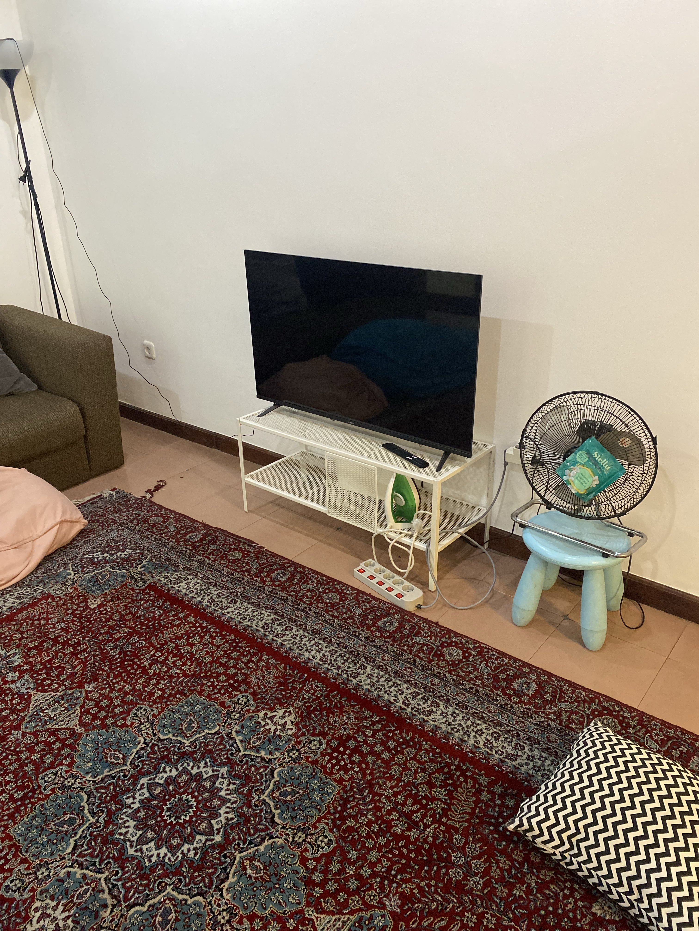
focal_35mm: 26
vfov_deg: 67.3
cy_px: 466
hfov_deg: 53.1
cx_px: 350
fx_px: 700
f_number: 1.8
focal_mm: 4.25
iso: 400
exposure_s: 1/33
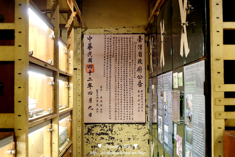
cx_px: 118
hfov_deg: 41.9
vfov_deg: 28.7
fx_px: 307
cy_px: 78
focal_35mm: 47
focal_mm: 31.5
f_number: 3.6
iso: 1250
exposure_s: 1/30
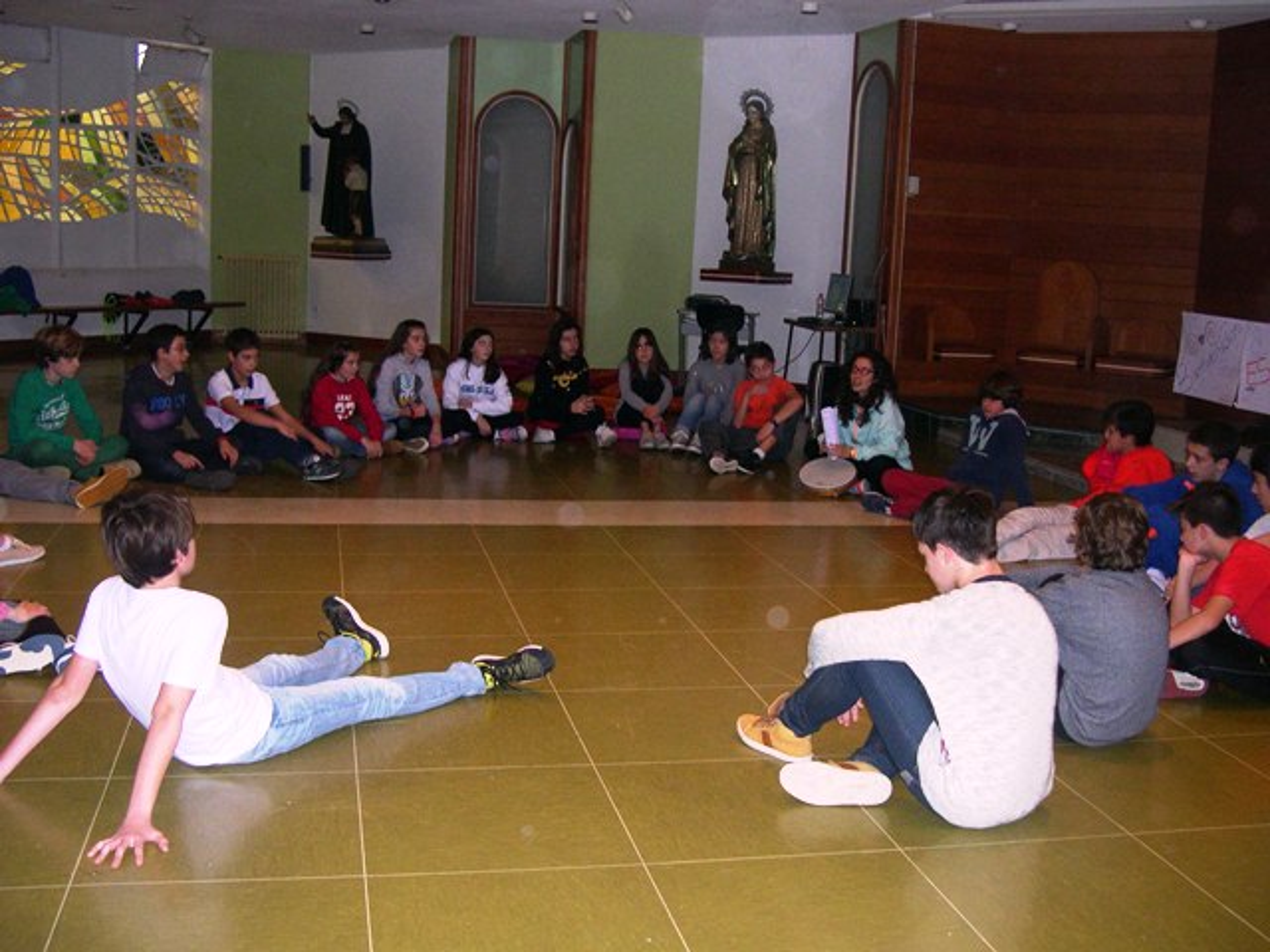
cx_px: 635
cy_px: 476
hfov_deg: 49.0
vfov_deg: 37.7
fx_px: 1394
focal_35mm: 38
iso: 336
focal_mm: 8
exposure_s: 1/60
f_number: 2.8
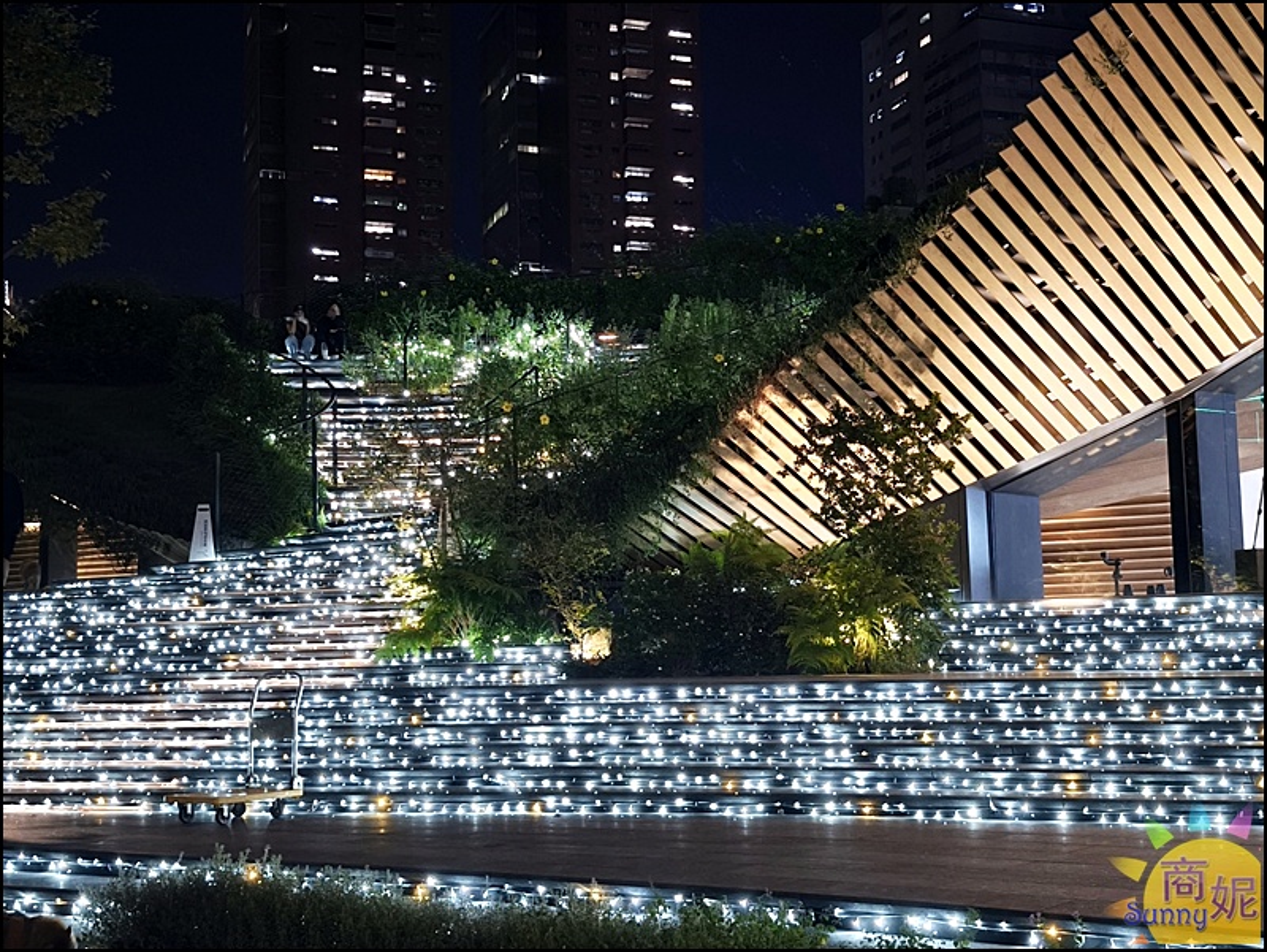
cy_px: 476
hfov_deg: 41.2
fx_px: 1685
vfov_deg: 31.5
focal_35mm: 46
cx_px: 634
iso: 1600
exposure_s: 1/24
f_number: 1.6
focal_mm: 6.57
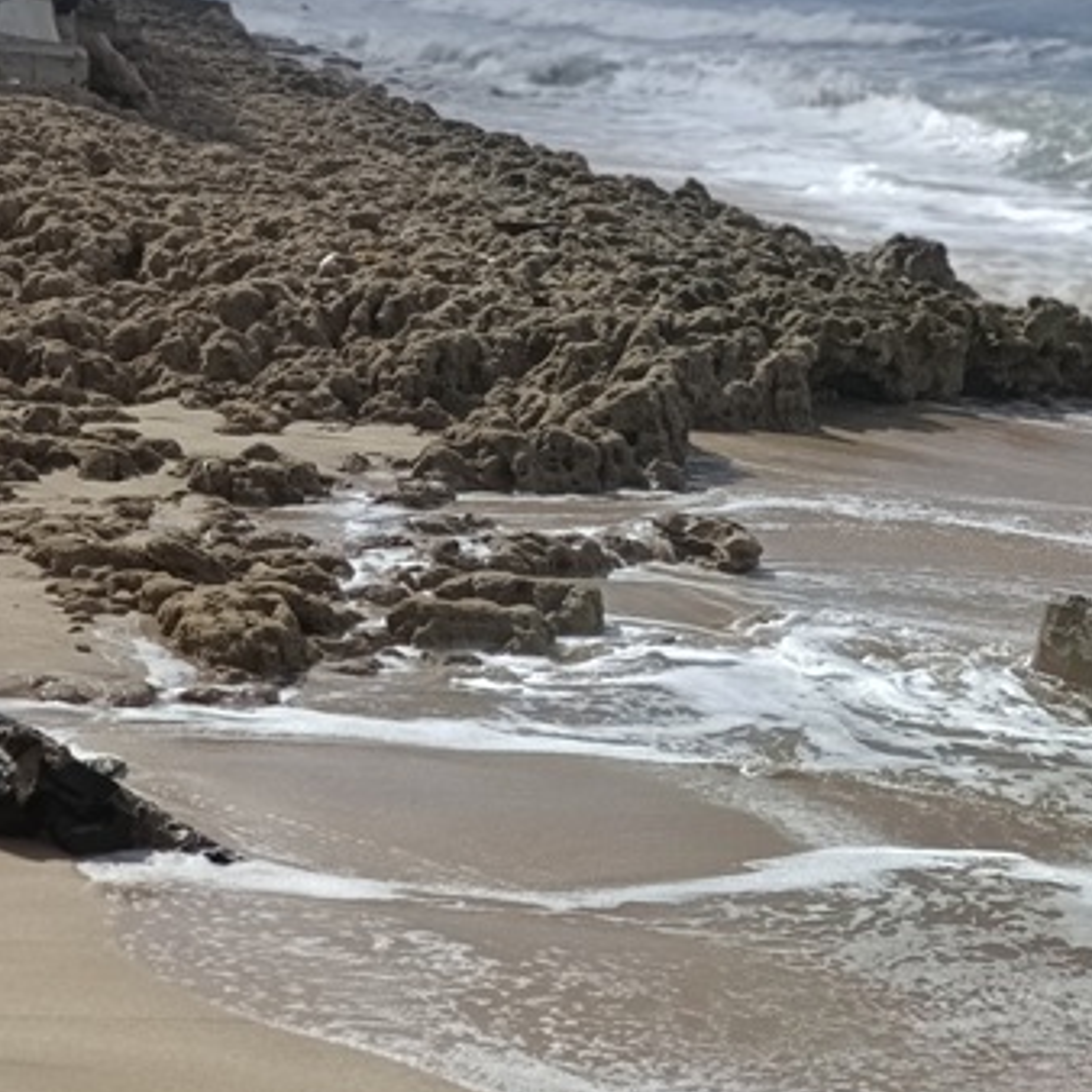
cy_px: 334
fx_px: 3069
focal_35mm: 86
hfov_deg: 20.1
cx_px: 711
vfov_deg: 20.1
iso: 50
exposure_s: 1/1372
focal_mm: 7.08
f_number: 4.5
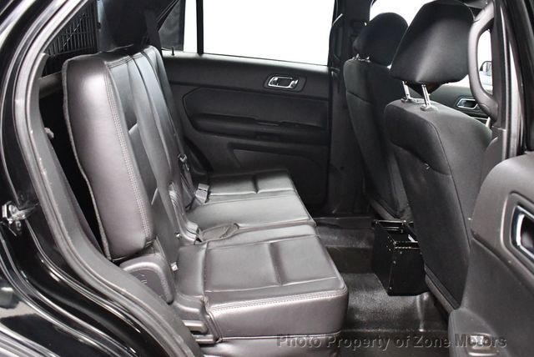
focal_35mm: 36
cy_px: 178
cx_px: 267
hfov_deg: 53.1
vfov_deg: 36.9
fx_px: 534
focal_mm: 18
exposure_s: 1/60
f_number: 3.5
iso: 8000
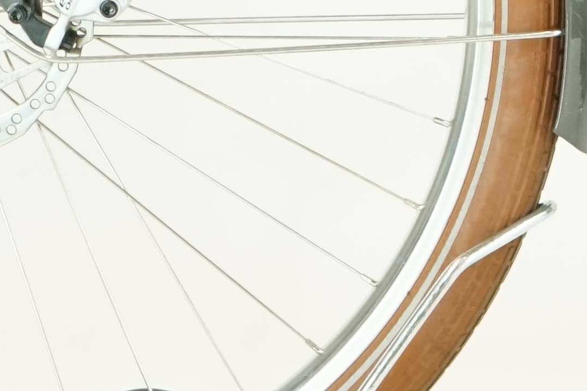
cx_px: 942
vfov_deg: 3.8
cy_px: -403
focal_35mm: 359
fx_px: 5852
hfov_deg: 5.7
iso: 2000
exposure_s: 1/200
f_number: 5.6
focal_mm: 64
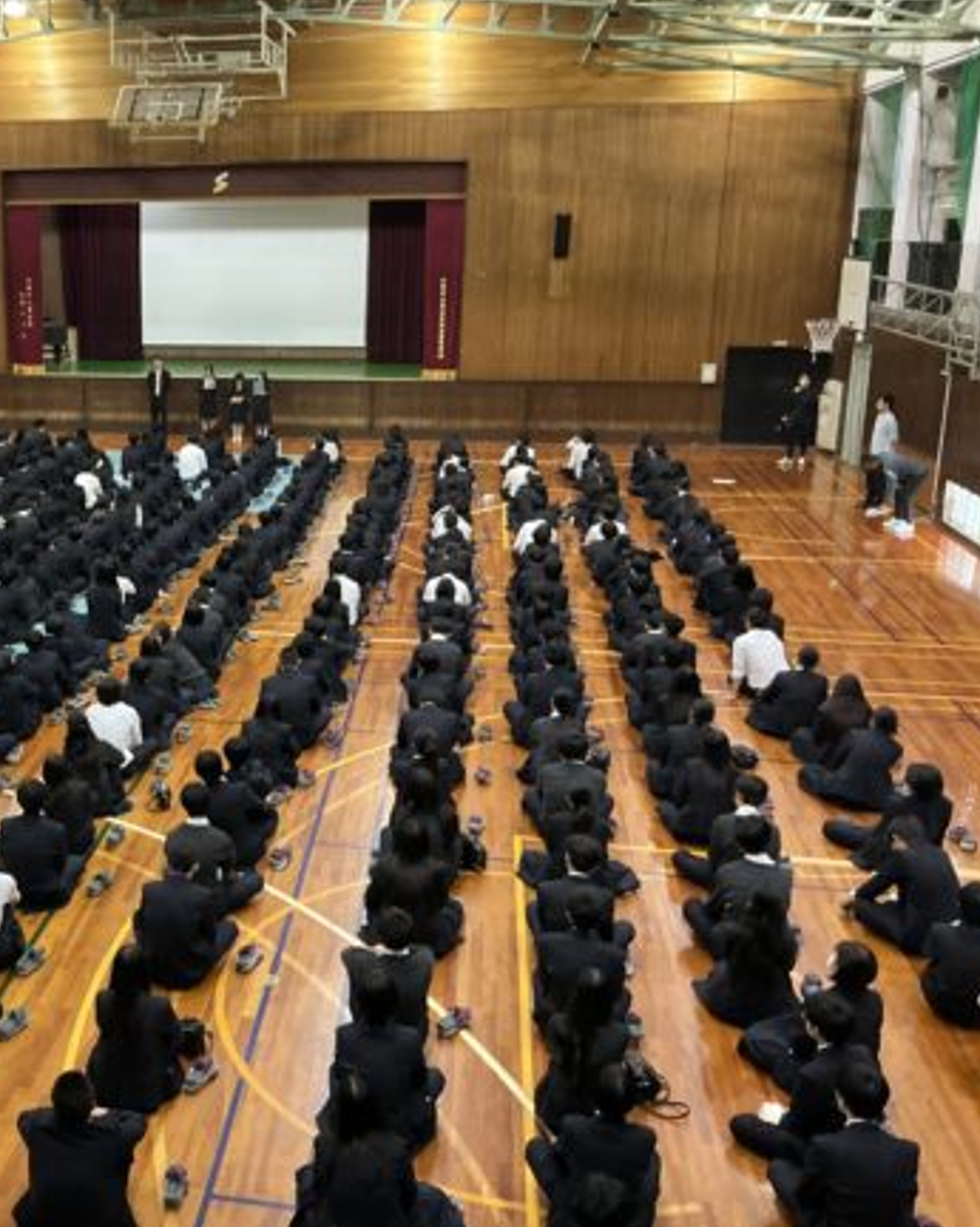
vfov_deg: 48.0
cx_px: 179
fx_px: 1379
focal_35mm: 38
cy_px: 591
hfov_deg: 37.5
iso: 250
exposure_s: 1/60
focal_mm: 3
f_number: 1.8
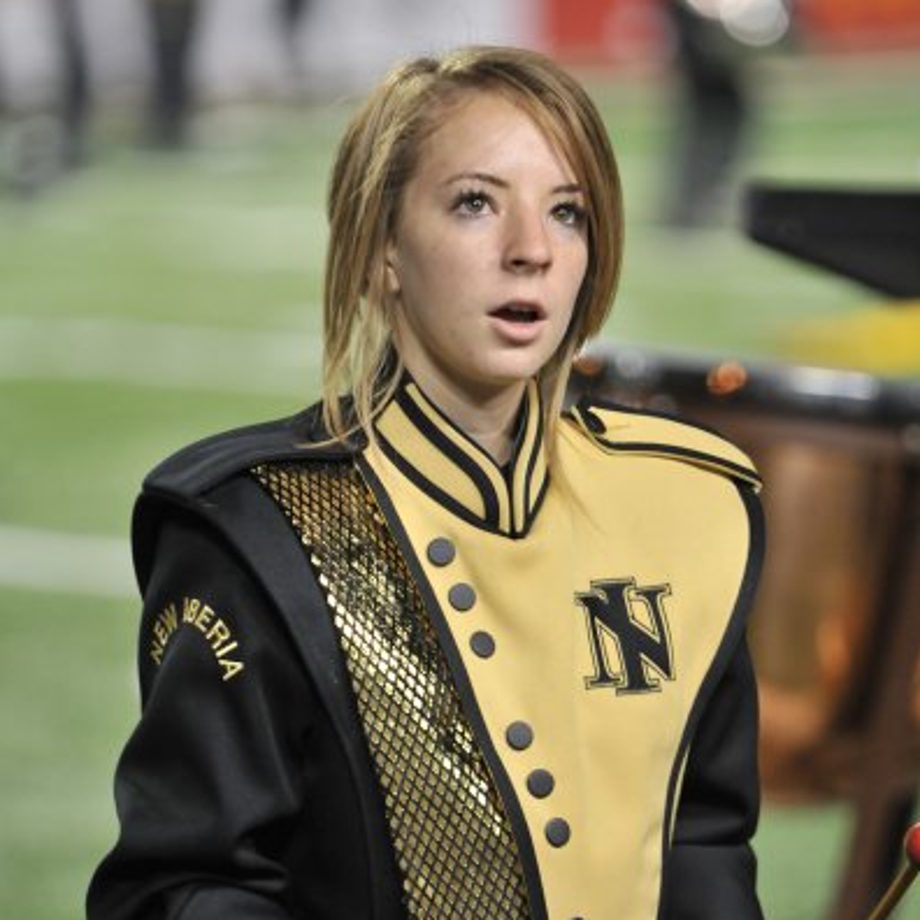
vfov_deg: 5.7
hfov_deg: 5.7
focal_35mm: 309
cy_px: 618
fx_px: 9291
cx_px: 459
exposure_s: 1/160
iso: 800
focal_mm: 160
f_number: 2.8
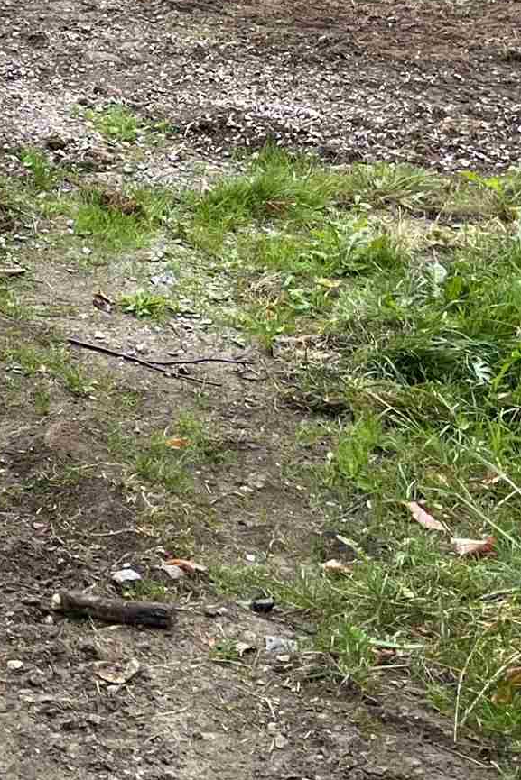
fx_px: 2083
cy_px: -228
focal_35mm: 96
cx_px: -456
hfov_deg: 12.8
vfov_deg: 19.6
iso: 64
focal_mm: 5.1
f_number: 1.6
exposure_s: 1/122
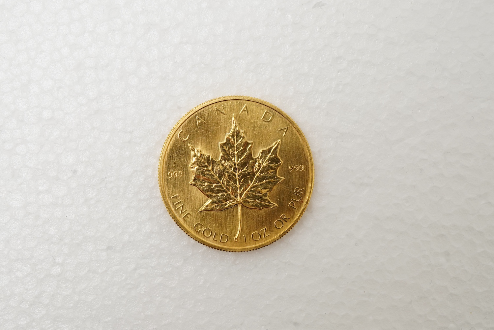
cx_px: 233
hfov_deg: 36.9
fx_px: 741
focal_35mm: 54
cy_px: 171
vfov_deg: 25.1
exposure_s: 1/125
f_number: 16
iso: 800
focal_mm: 30
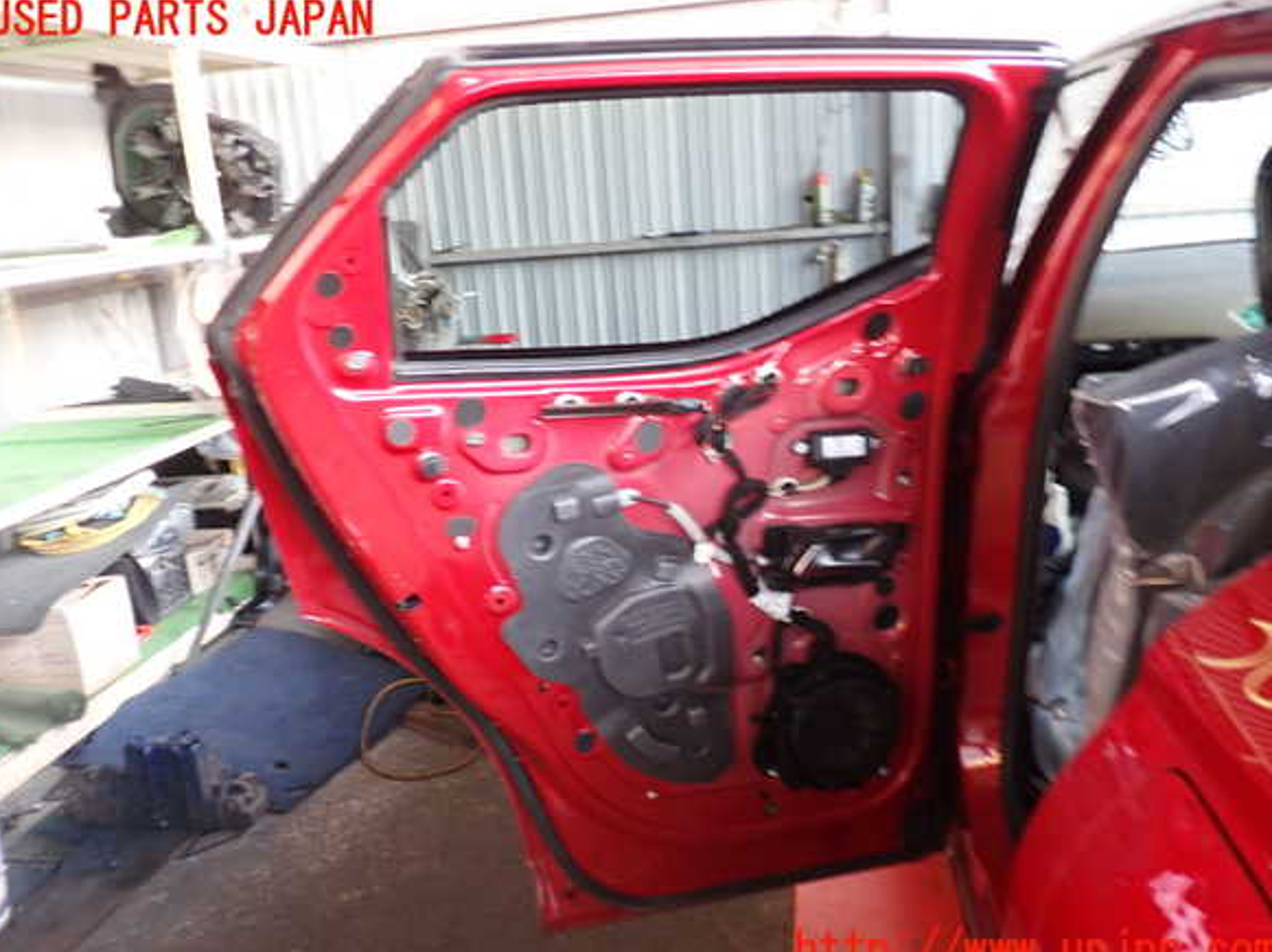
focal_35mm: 31
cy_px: 486
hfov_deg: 58.4
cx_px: 633
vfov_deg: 45.4
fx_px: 1138
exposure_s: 1/30
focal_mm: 5.4
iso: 250
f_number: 2.3
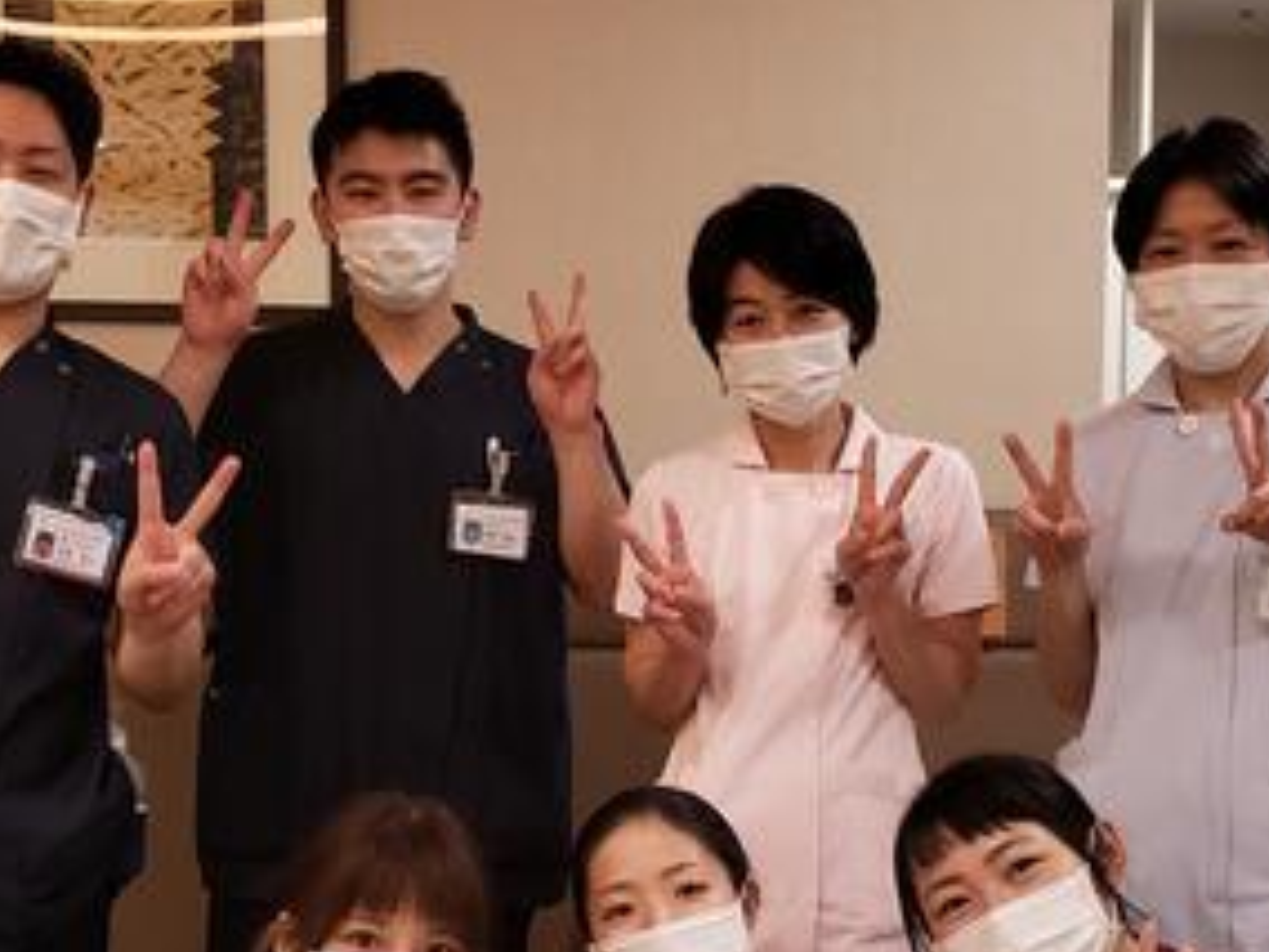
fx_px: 2016
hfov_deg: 34.9
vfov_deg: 26.3
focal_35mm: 55
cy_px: 688
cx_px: 608
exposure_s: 1/50
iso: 200
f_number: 2.4
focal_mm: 4.3
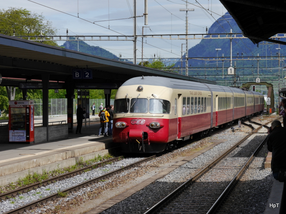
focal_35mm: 130
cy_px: 107
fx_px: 1074
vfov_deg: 11.4
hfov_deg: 15.2
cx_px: 143
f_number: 7.1
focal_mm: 65
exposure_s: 1/500
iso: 160
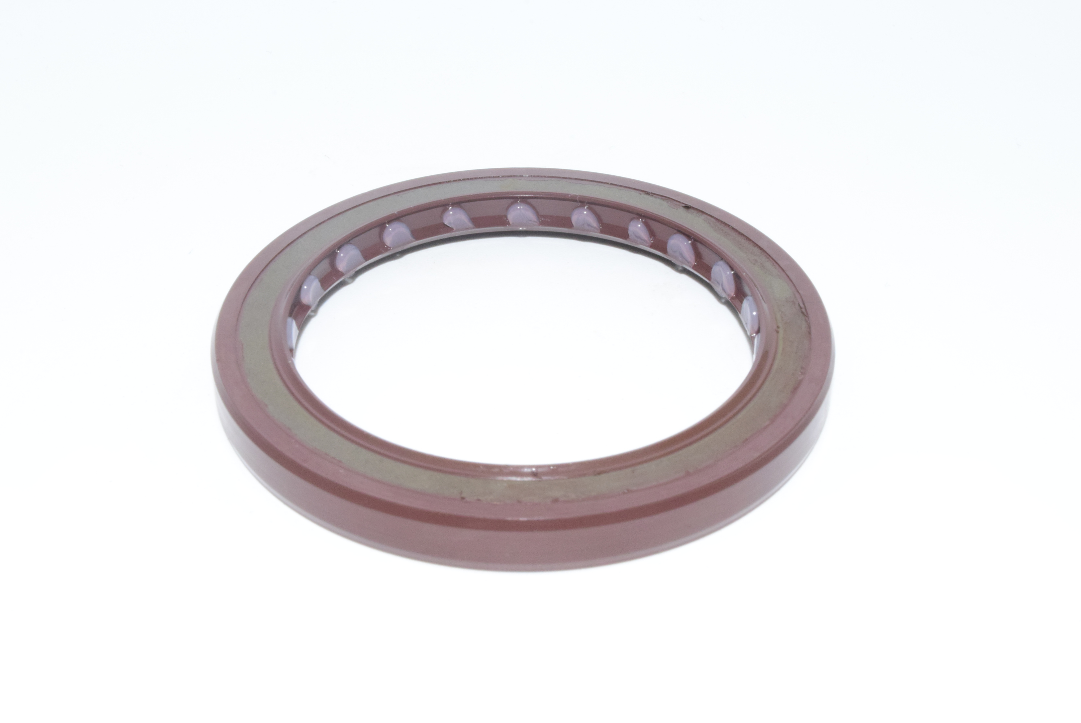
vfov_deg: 22.7
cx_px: 540
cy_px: 362
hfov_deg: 33.4
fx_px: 1803
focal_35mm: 60
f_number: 32
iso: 1600
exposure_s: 1/60
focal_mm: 40
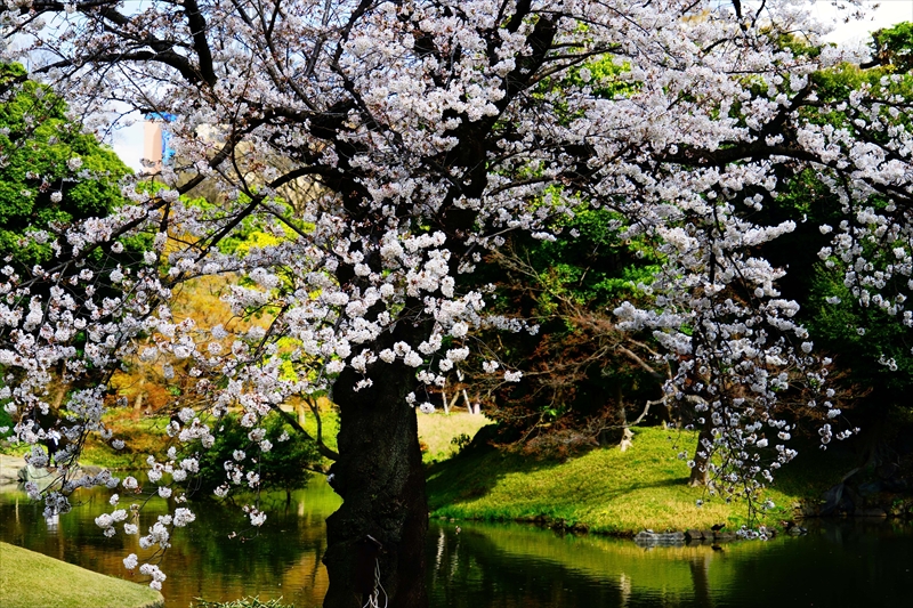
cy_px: 304
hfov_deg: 22.9
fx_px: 2257
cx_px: 456
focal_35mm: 89
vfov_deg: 15.4
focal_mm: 89
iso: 100
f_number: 6.7
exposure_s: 1/125
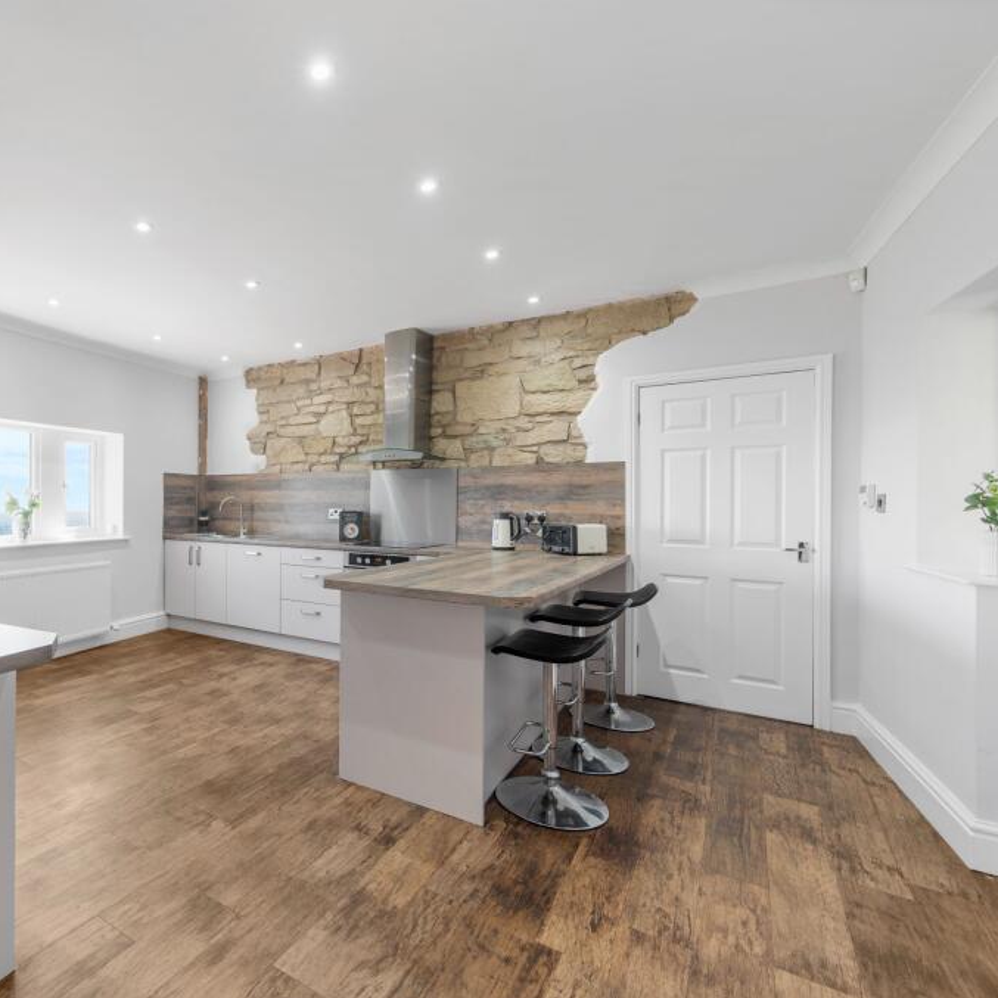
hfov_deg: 76.2
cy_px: 500
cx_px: 279
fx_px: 587
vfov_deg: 80.7
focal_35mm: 18
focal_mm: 14
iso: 200
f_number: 14
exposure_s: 1/20
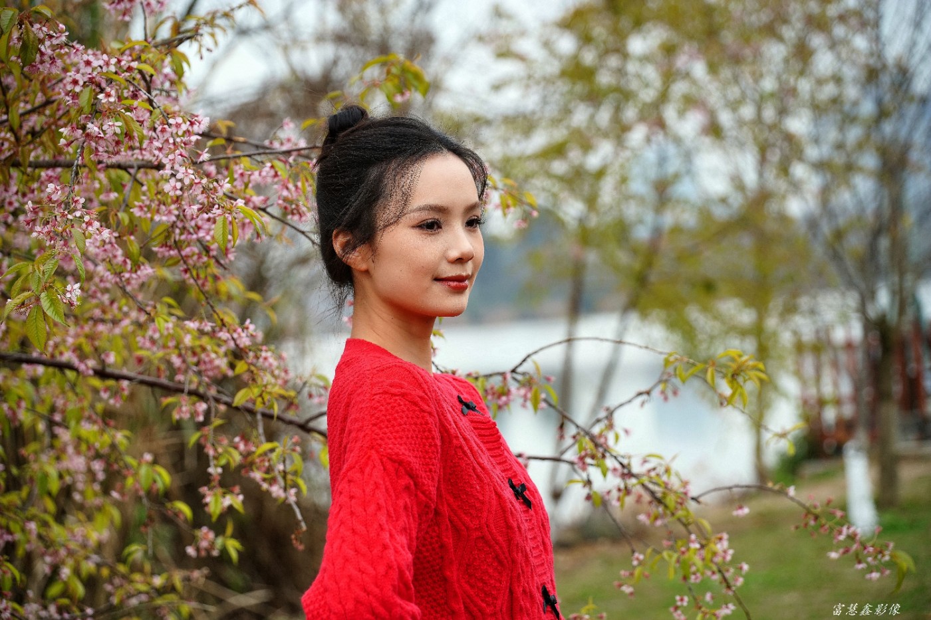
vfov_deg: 12.2
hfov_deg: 18.3
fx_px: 2896
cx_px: 466
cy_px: 310
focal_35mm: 112
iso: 100
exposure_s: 1/160
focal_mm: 112
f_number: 5.6
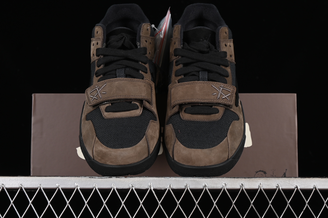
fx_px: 683
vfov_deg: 18.2
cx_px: 164
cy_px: 109
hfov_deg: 27.0
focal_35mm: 75
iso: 160
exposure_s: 1/60
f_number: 6.3
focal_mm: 50
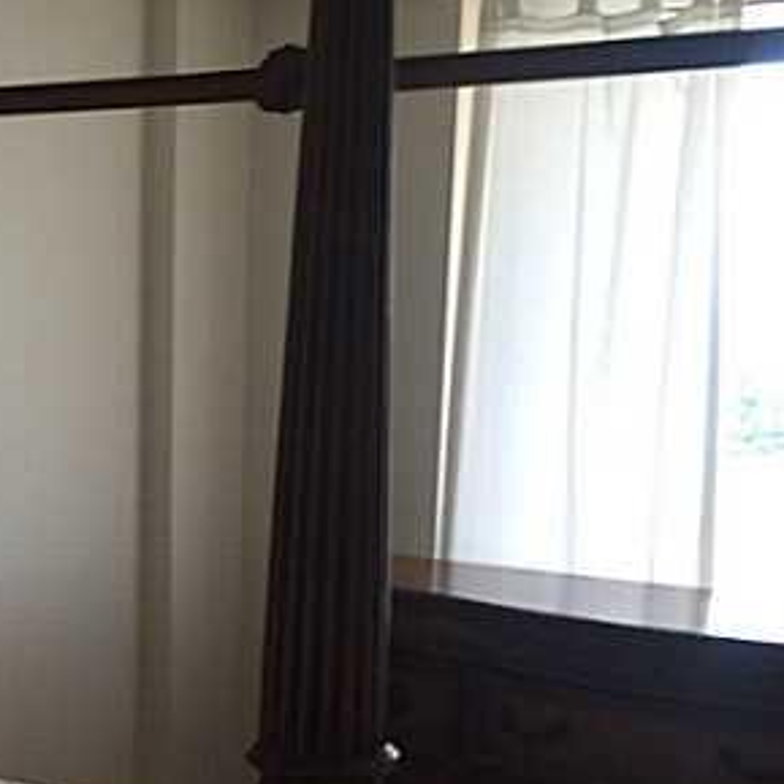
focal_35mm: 71
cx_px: 198
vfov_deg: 23.6
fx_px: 1819
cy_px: 722
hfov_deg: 24.1
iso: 32
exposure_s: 1/60
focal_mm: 4.15
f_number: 2.2
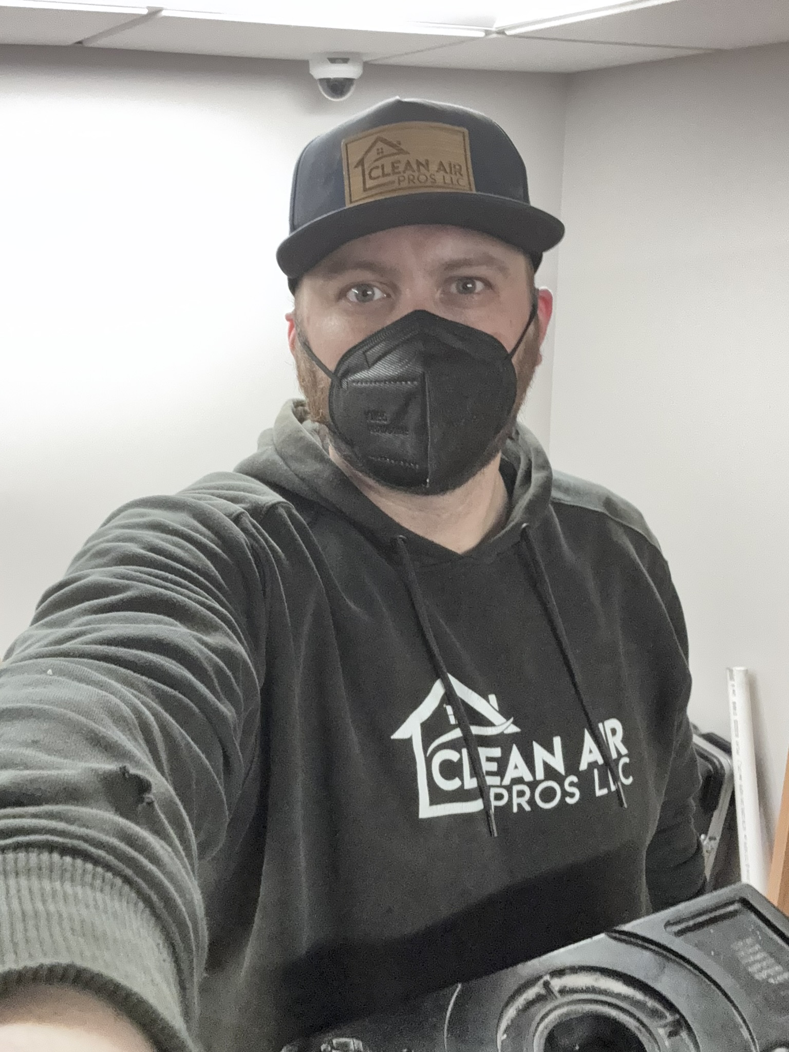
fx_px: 912
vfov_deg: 60.0
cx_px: 394
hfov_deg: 46.8
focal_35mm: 30
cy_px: 526
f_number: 1.9
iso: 320
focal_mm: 2.69
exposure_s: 1/60
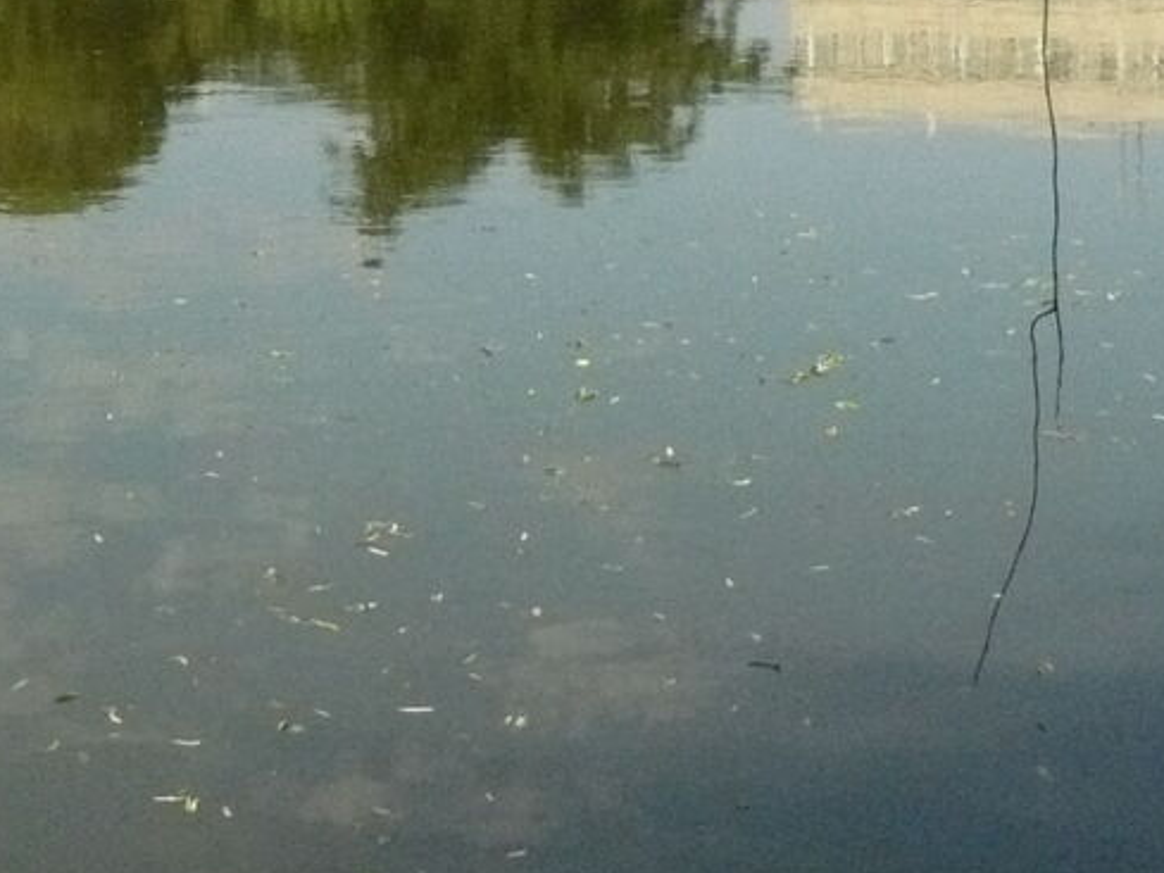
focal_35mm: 106
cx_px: 467
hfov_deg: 18.5
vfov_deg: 13.4
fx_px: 3565
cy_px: -326
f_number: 8
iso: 400
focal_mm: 6
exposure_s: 1/500
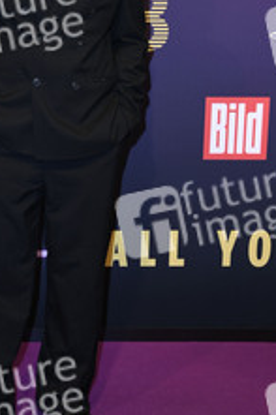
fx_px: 875
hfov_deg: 17.7
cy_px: 120
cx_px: 41
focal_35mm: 76
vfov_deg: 26.4
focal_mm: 42
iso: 500
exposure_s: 1/250
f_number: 6.3
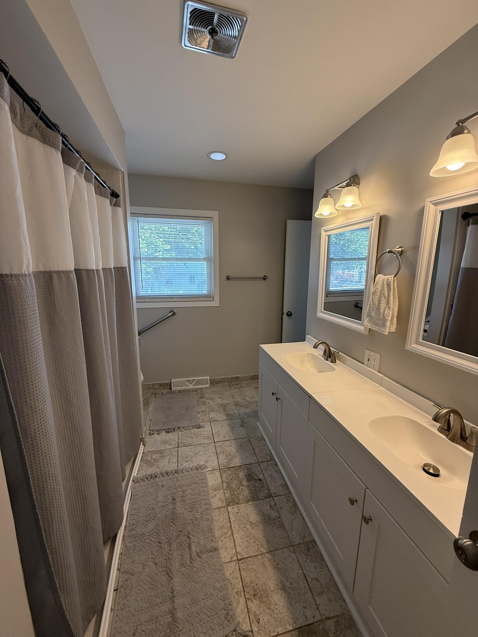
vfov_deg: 102.1
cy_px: 318
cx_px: 239
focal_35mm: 14
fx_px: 258
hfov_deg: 85.7
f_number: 2.2
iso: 125
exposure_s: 1/120
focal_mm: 2.22
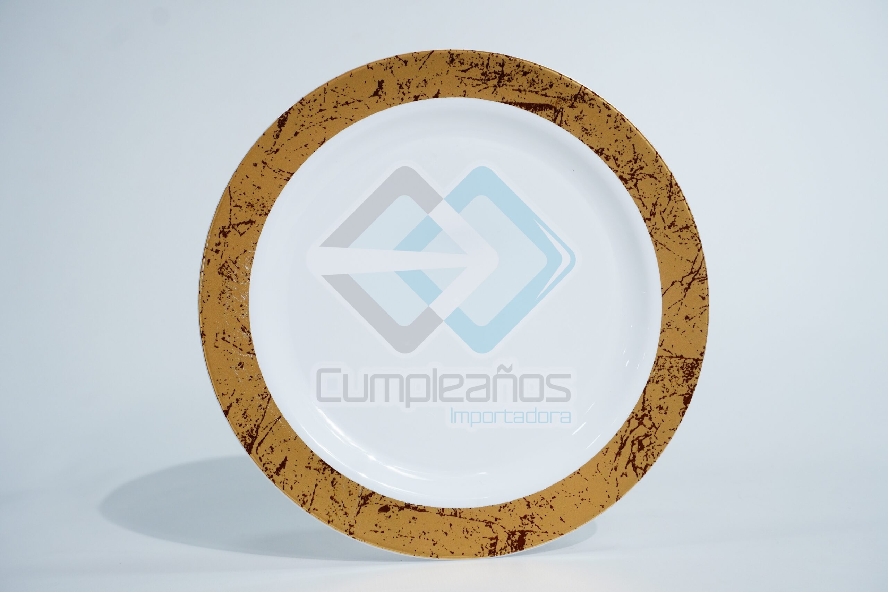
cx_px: 444
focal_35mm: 36
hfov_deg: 53.1
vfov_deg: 36.9
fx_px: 888
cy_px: 296
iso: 400
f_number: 8
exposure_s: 1/45
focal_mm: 24
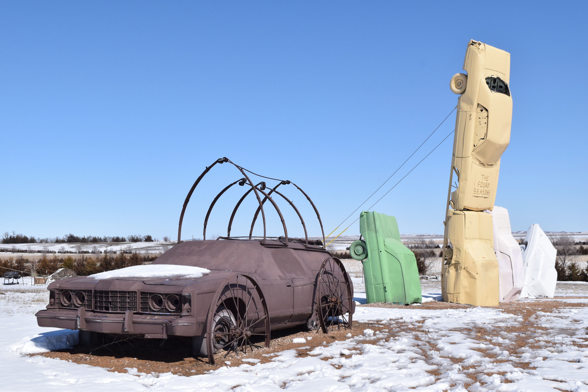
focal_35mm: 45
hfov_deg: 43.6
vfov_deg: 29.9
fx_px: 735
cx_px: 294
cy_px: 196
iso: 800
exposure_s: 1/1250
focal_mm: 30
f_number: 18
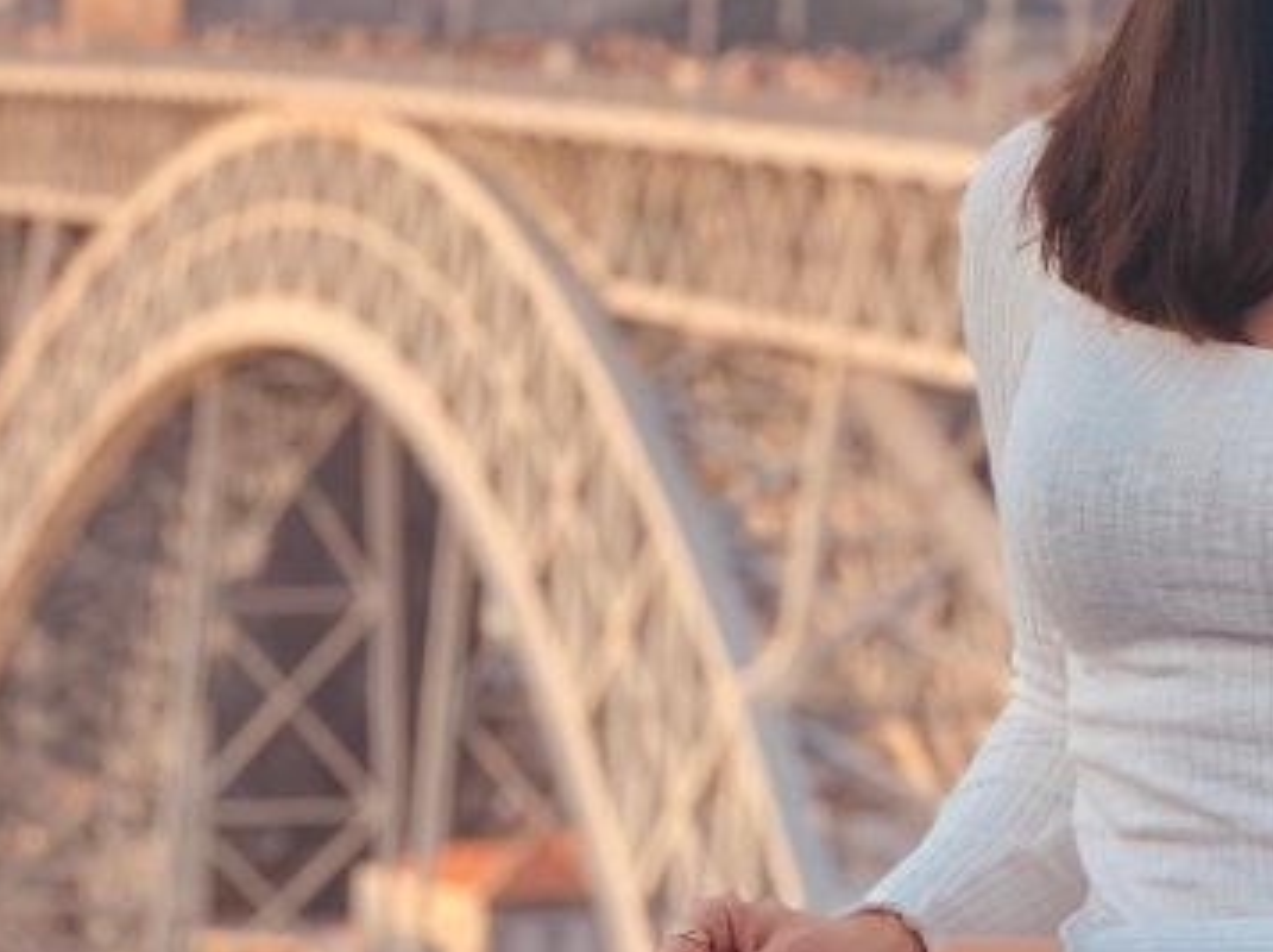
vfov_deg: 8.4
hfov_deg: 11.1
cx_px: 1533
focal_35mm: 175
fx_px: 6429
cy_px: 25
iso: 16
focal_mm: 6
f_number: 2.4
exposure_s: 1/122
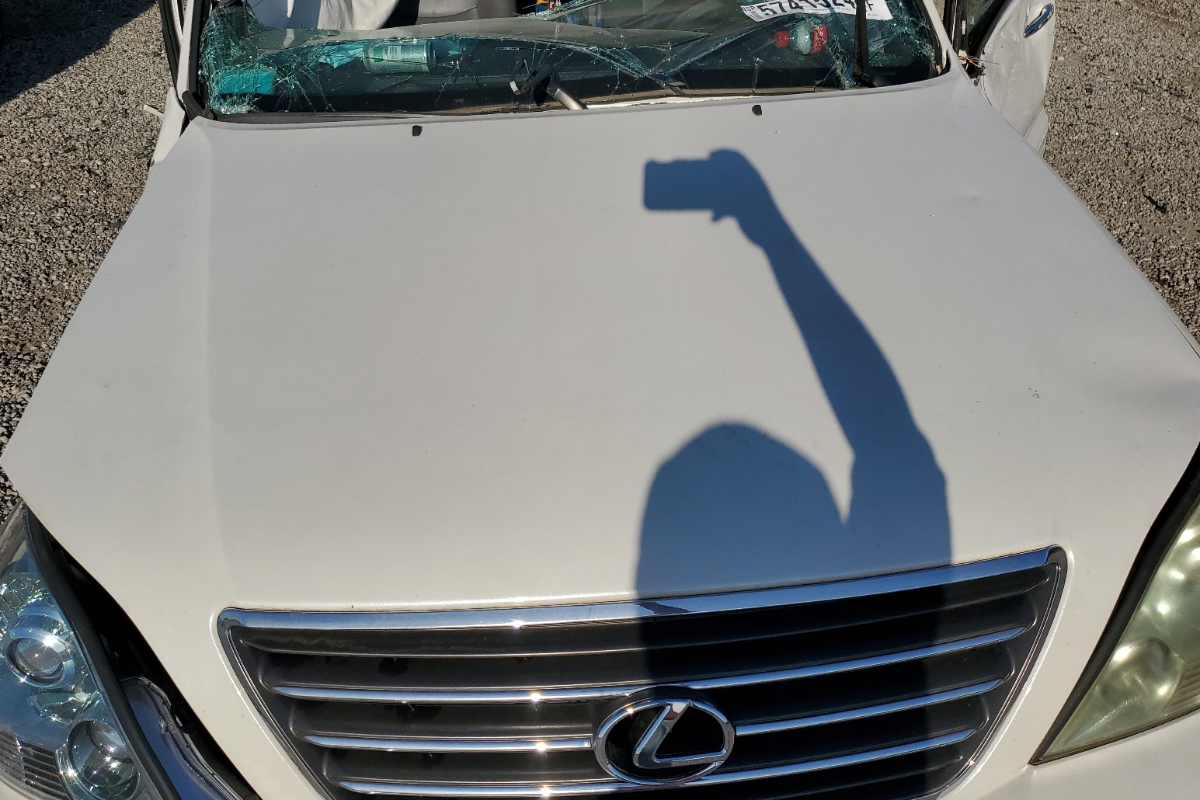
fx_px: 933
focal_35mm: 28
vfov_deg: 46.4
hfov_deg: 65.5
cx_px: 604
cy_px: 366
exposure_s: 1/10000
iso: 50
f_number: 1.5
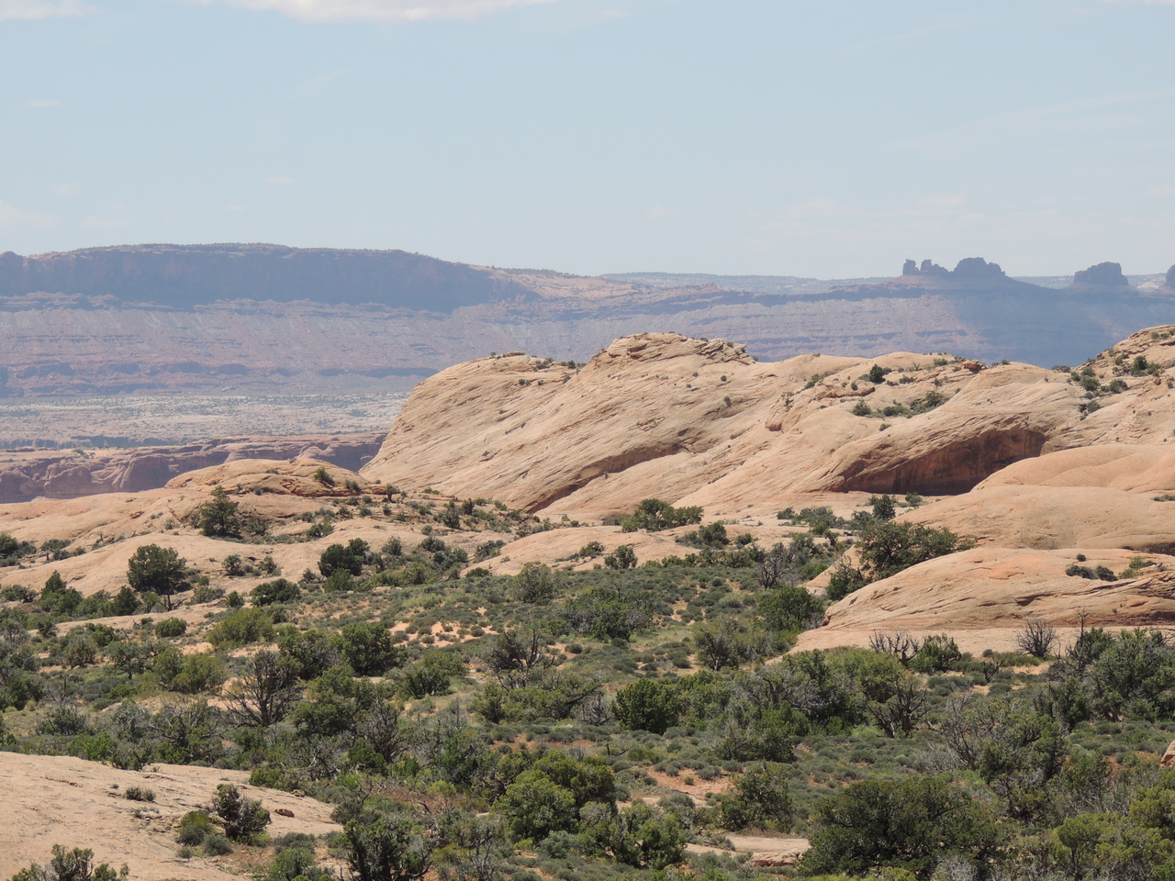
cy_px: 440
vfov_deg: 8.7
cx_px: 588
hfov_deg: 11.6
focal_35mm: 170
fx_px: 5770
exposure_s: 1/640
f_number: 4.5
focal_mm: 30.3
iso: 100
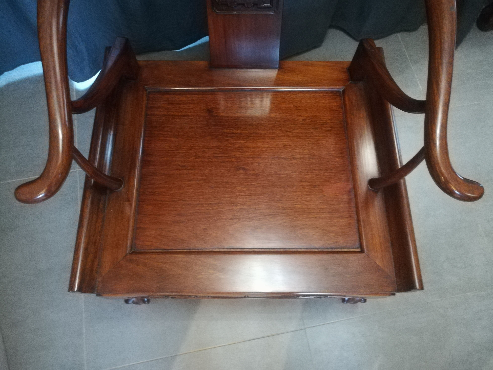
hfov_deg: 67.3
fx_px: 370
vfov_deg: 53.1
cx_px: 246
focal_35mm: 26
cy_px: 185
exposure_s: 1/14.3
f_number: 2.2
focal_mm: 3.83
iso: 1250
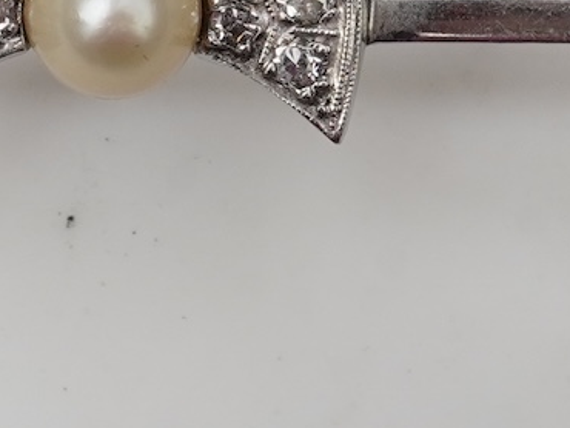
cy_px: -191
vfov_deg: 6.4
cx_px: 132
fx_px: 3790
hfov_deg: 8.6
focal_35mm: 230
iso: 640
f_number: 20
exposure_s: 1/125
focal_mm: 30
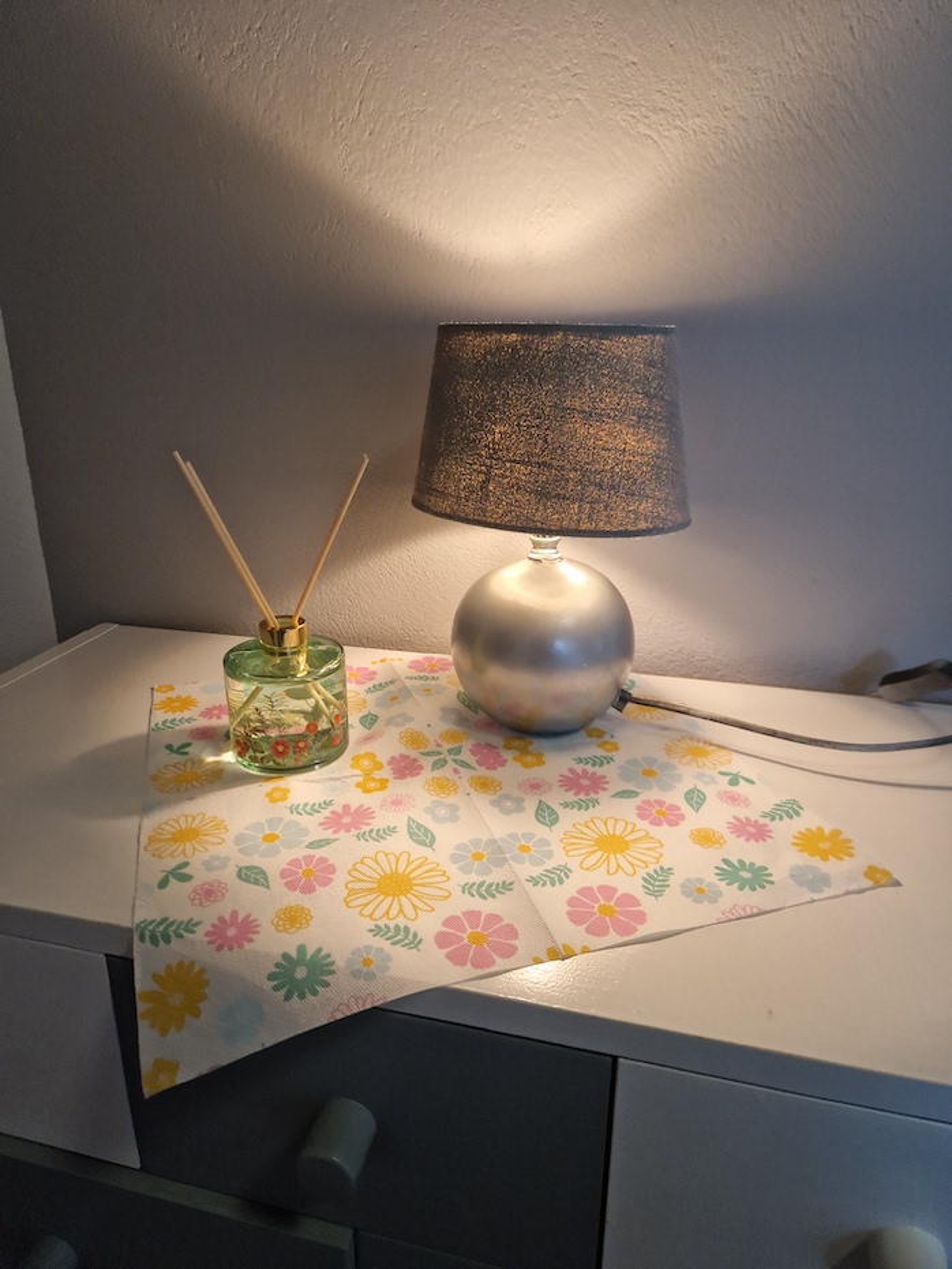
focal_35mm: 23
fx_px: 843
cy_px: 634
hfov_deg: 58.9
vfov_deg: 73.9
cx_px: 476
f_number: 1.8
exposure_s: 1/100
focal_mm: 5.4
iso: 50
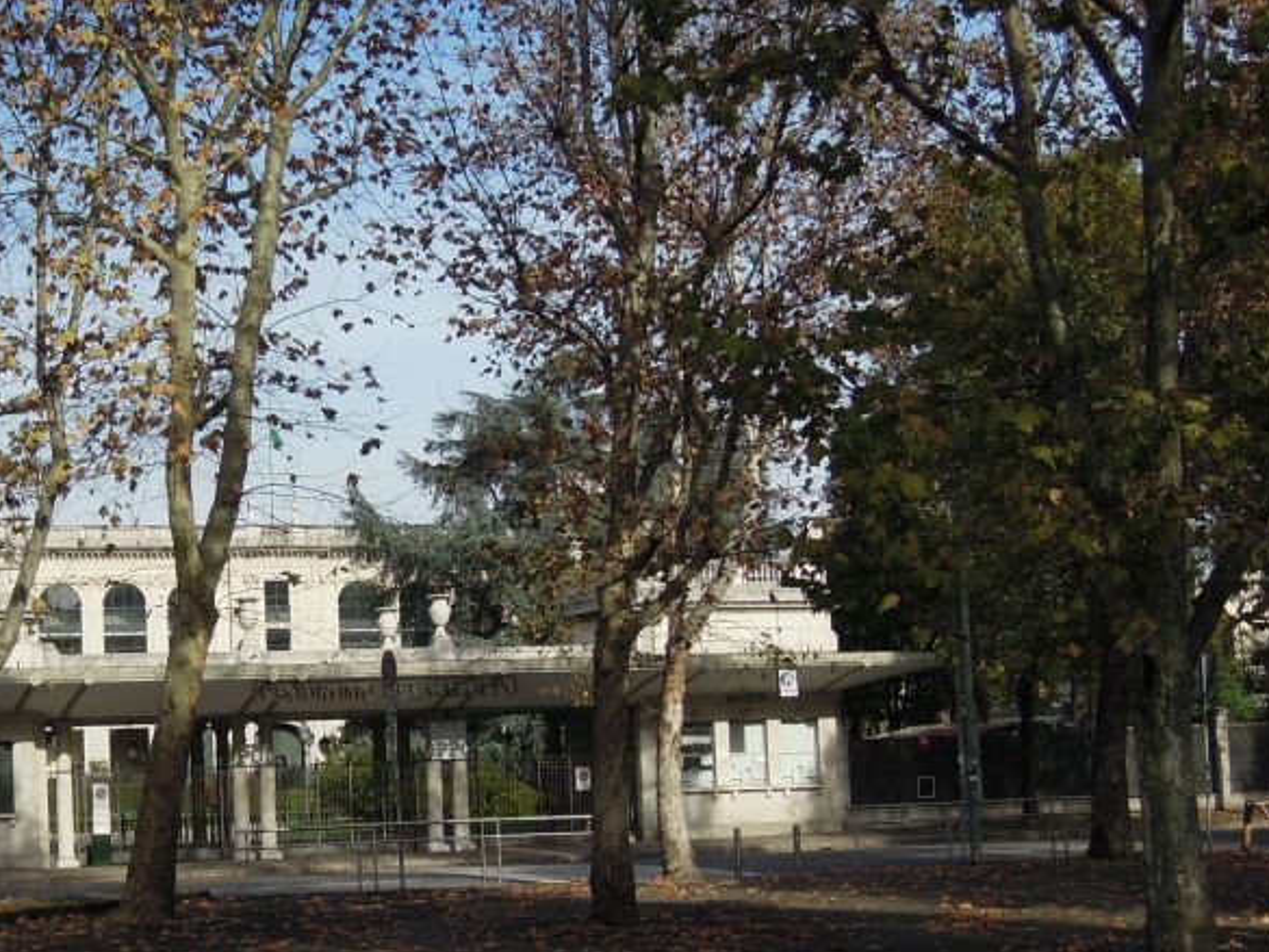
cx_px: 362
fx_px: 2567
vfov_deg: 21.0
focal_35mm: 70
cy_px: 622
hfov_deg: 27.5
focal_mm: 7.2
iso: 160
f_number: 2.9
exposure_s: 1/2000
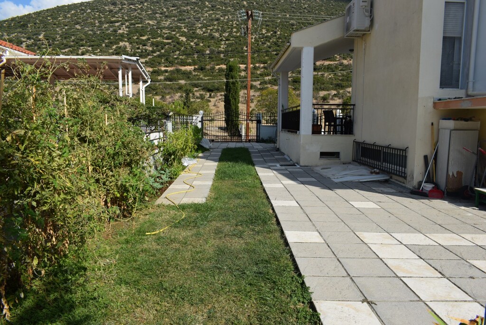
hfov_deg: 67.3
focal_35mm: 27
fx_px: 365
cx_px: 243
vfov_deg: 48.0
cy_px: 162
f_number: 10
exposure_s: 1/400
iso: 200
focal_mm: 18
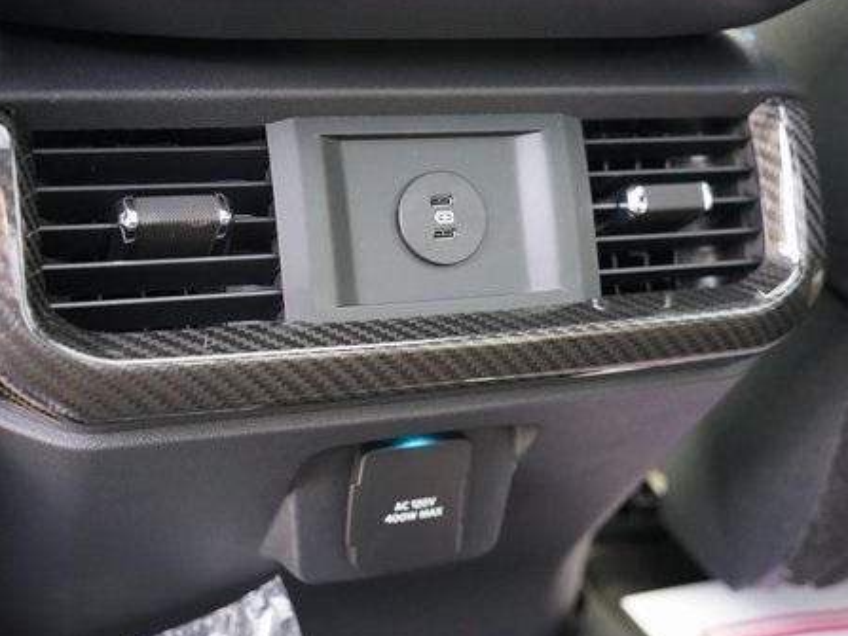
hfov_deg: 37.5
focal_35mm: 51
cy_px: 324
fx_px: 1249
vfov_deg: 28.5
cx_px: 393
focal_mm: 37
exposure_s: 1/160
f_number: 3.2
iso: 2000
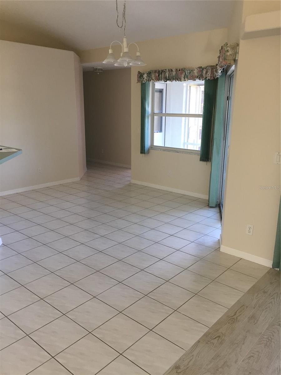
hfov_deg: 48.2
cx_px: 140
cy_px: 188
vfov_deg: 61.7
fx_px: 314
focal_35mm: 29
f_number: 2.2
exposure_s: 1/30
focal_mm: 4.15
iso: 64
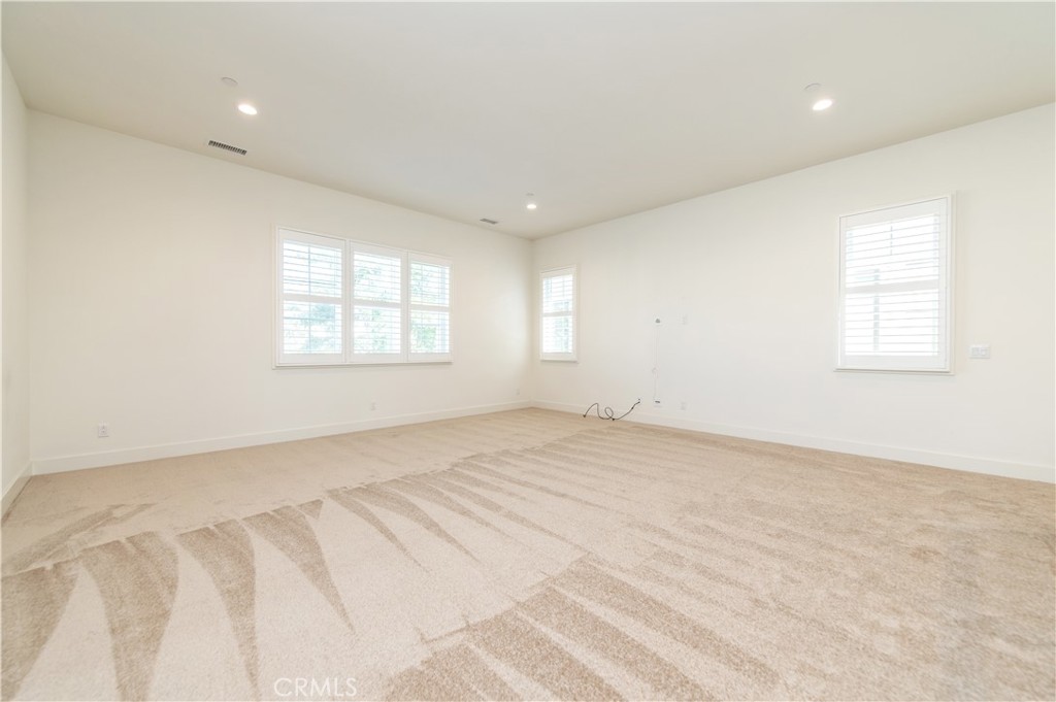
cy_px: 351
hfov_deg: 104.3
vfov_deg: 81.1
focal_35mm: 14
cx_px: 528
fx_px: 410
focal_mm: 14
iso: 250
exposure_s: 1/60
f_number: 4
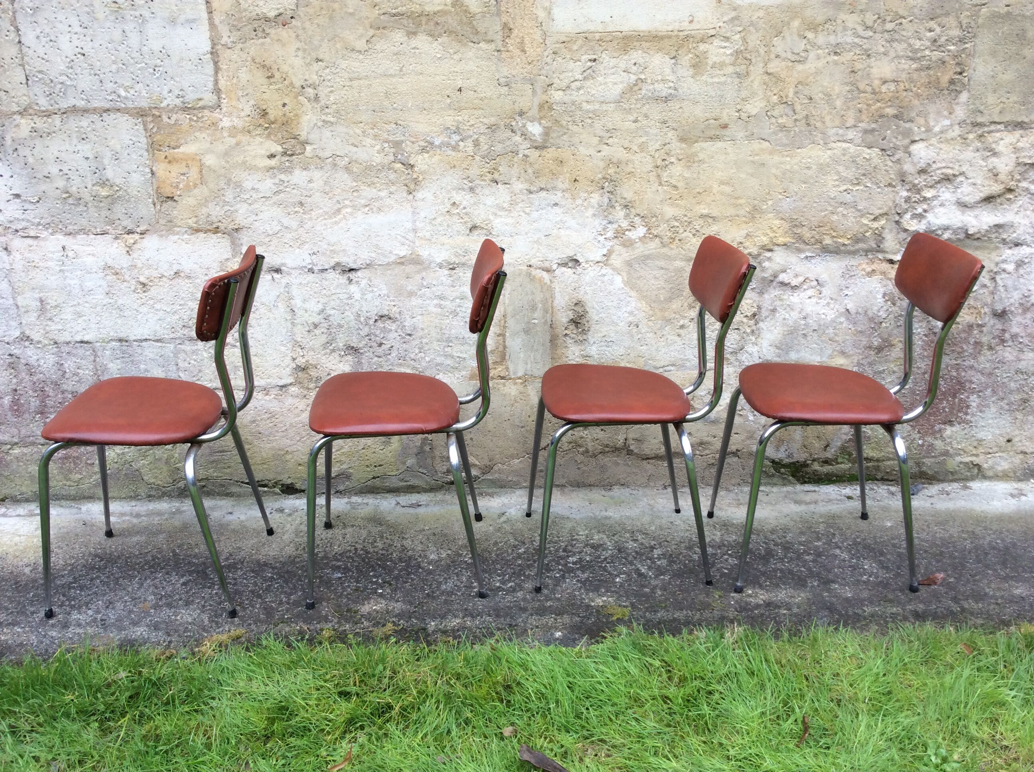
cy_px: 386
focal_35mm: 32
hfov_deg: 56.9
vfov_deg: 44.1
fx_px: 954
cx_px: 517
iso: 32
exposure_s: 1/119
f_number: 2.4
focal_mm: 3.3
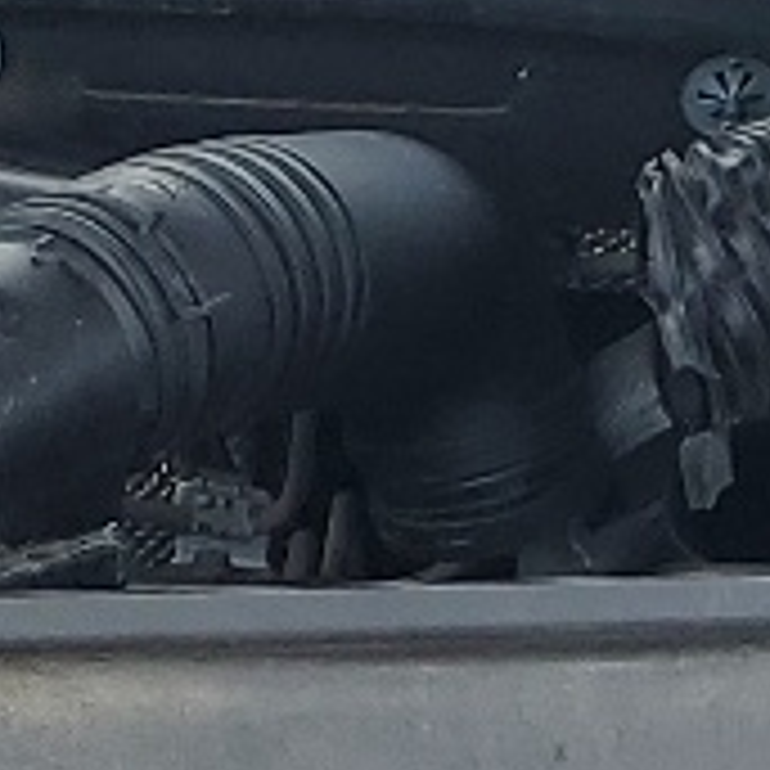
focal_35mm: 215
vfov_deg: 7.9
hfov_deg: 8.1
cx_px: 784
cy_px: 1265
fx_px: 5411
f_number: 1.5
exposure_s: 1/1250
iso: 50
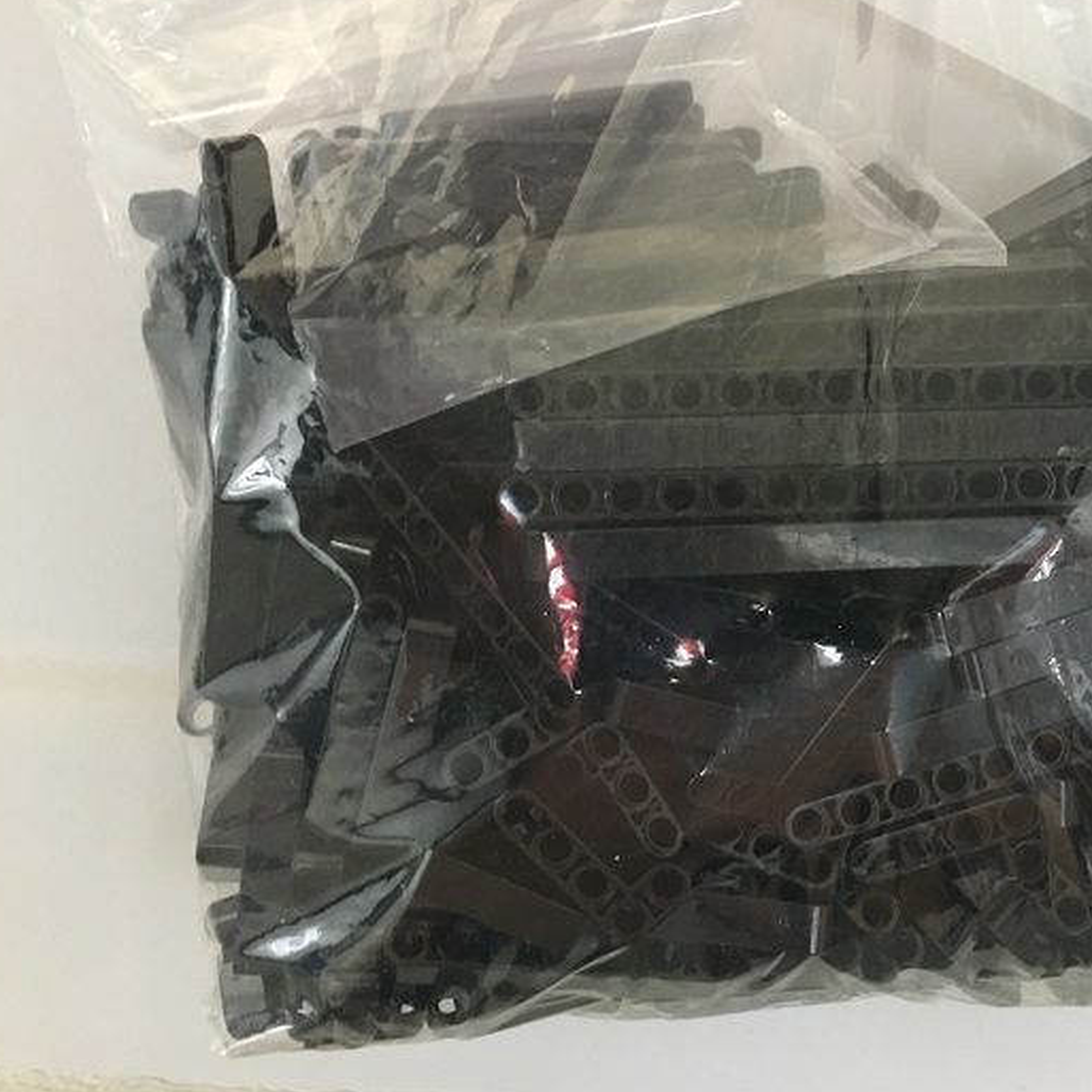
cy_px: 473
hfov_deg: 41.4
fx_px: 1428
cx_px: 719
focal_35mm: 40
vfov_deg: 41.8
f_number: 2.2
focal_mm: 4.15
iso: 100
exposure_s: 1/4
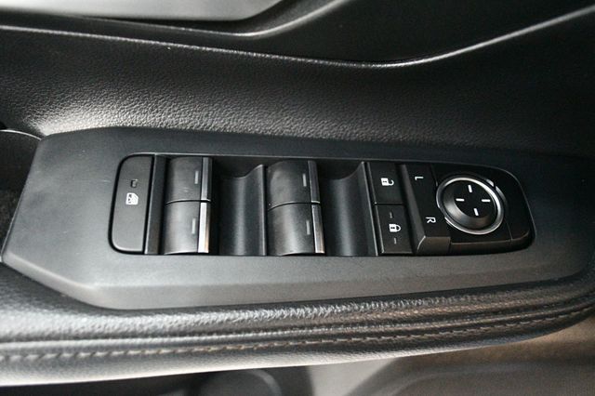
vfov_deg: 39.9
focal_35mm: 33
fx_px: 545
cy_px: 198
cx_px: 298
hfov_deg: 57.2
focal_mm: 22
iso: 10000
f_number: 3.8
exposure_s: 1/60
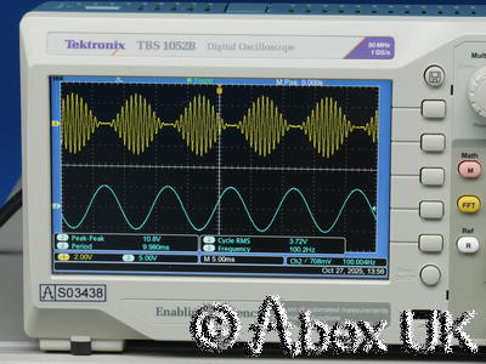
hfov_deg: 10.7
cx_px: 243
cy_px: 182
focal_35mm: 184
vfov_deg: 8.1
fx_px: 2583
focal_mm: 92
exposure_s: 1/8
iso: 400
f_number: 11
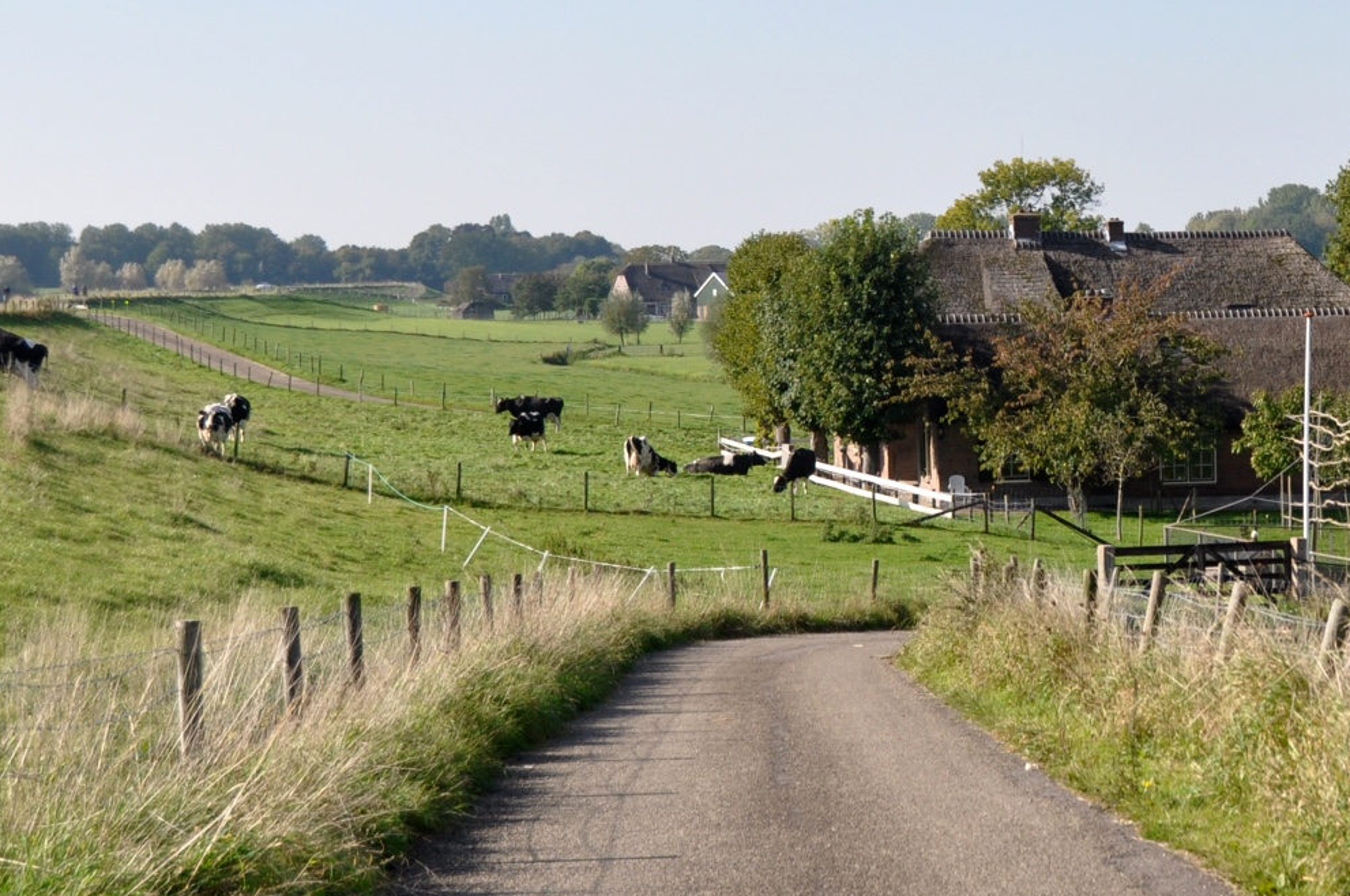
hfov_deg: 21.4
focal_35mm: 94
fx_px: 3523
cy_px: 317
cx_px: 1131
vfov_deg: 14.5
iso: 400
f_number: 5.6
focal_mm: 29
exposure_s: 1/1600
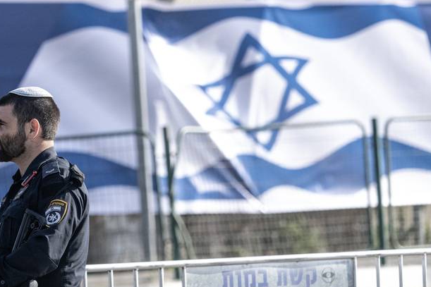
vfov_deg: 3.2
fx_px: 5170
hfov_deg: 4.8
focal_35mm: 432
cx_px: 100
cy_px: 89
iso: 3200
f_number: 5
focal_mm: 220
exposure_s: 1/5000
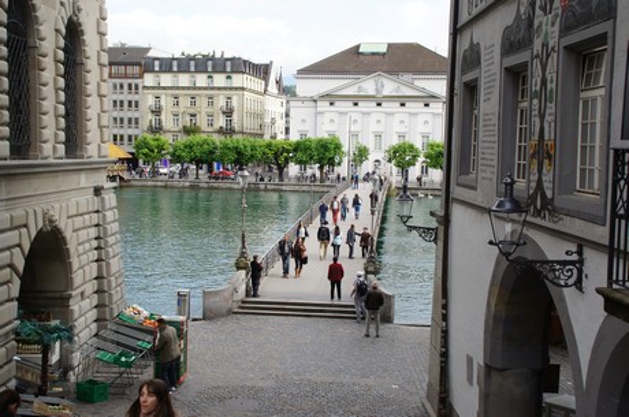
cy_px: 208
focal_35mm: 45
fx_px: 785
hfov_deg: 43.7
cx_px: 314
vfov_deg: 29.8
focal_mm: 30
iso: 100
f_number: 8
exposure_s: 1/60
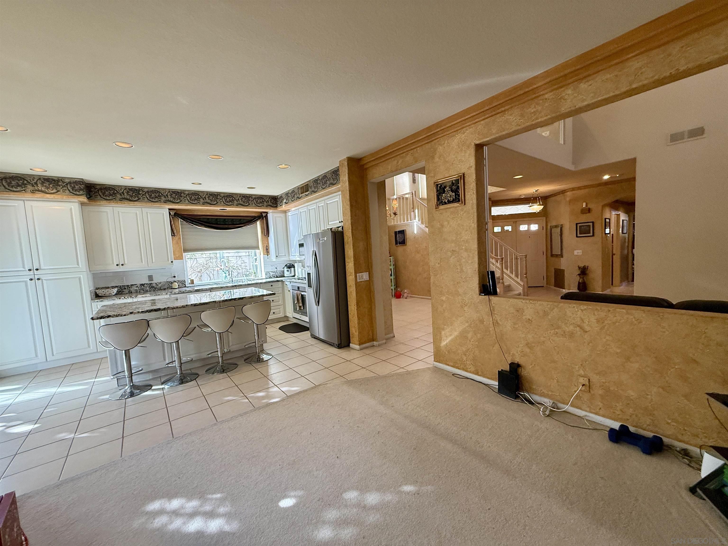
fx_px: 294
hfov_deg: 102.1
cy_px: 273
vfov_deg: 85.7
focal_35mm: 14
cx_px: 364
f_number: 2.2
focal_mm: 2.22
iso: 160
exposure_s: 1/120
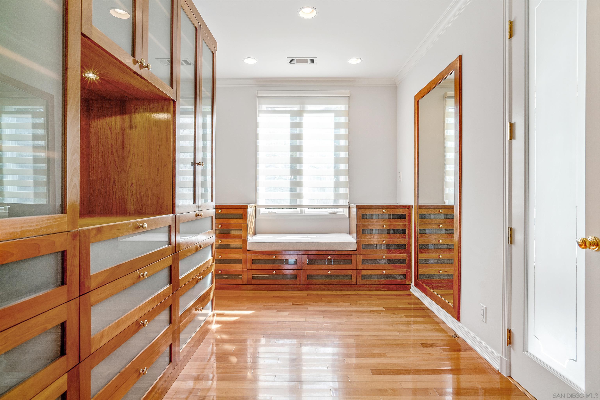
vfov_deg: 67.4
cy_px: 200
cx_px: 300
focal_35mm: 18
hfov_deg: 90.0
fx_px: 300
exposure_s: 1/50
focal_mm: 18
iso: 125
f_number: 7.1
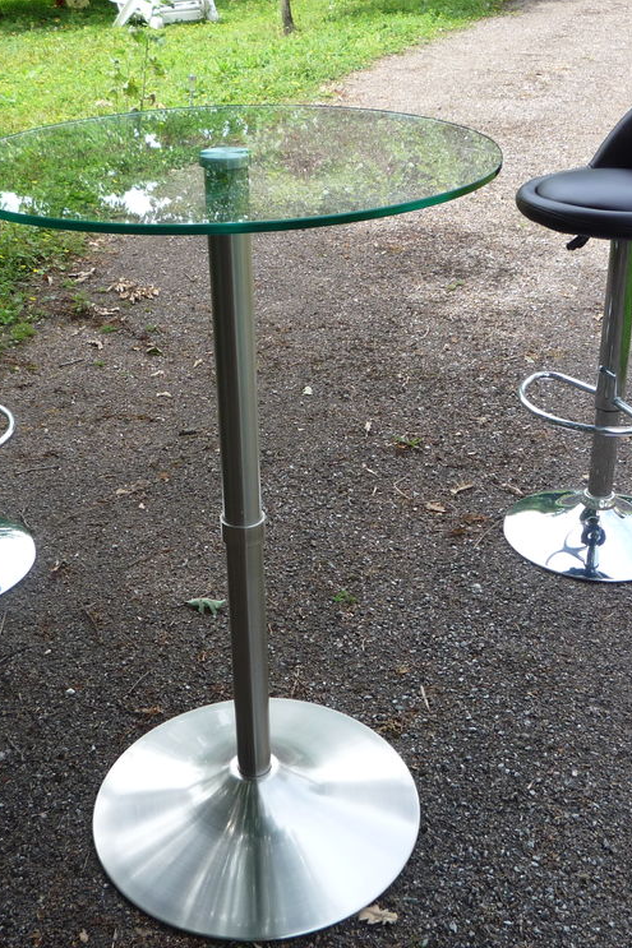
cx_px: 294
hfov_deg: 31.9
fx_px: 1106
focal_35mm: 42
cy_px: 477
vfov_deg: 46.4
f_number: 4
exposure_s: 1/200
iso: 100
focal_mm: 5.2
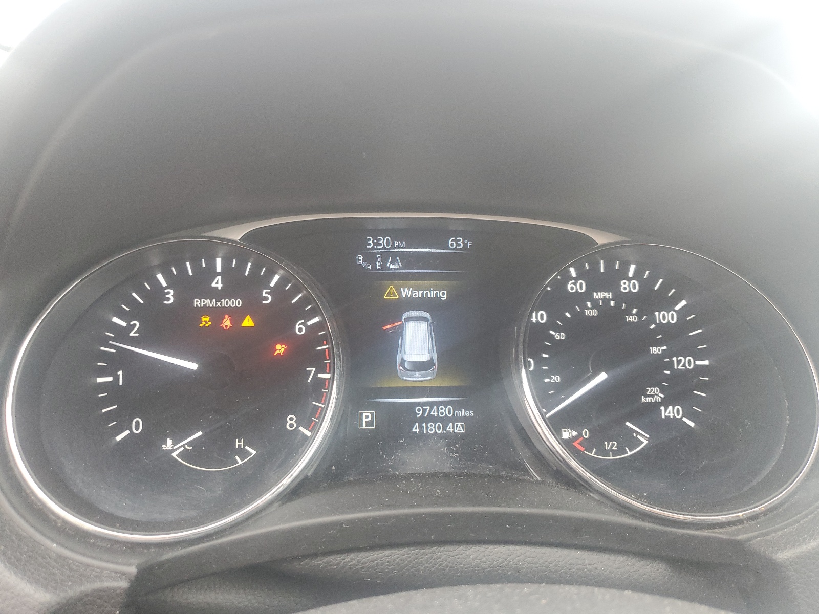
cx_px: 410
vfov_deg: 53.1
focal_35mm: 26
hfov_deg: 67.3
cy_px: 307
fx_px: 615
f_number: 1.5
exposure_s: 1/60.2
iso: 150
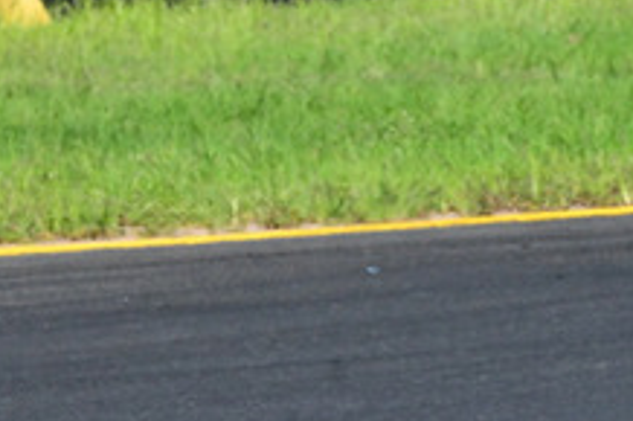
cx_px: -267
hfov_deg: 1.4
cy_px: 412
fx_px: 26144
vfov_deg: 0.9
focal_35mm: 1488
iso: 500
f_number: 11
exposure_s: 1/640
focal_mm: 270
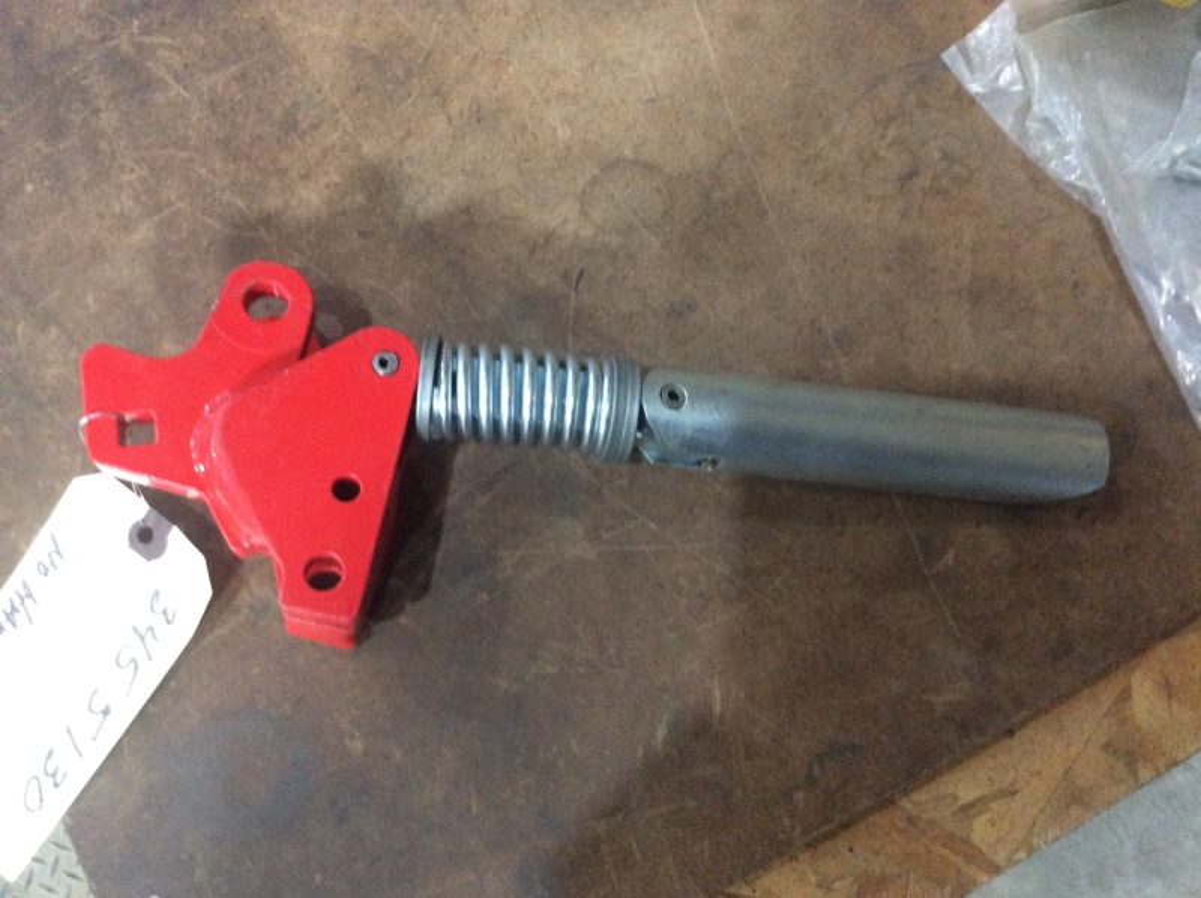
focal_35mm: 32
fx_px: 1109
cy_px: 449
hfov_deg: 56.9
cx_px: 600
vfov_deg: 44.1
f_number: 2.4
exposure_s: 1/24
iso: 320
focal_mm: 3.3
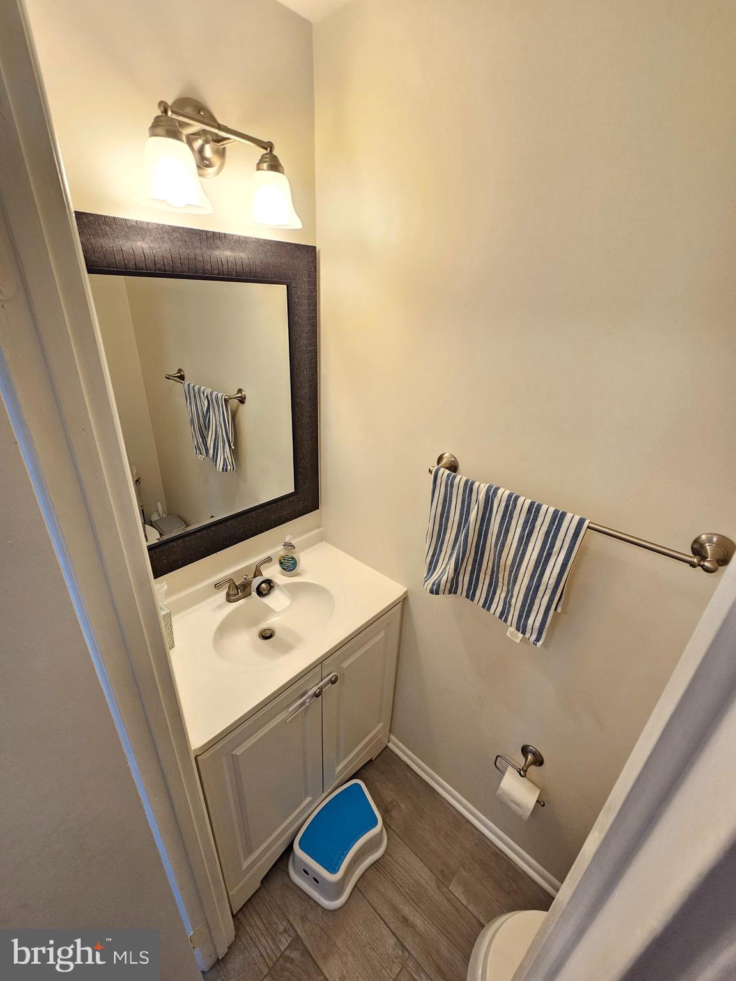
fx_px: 369
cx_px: 368
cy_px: 490
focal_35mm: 13
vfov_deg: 106.2
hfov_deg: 89.9
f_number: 2.2
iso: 125
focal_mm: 2.2
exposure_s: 1/60
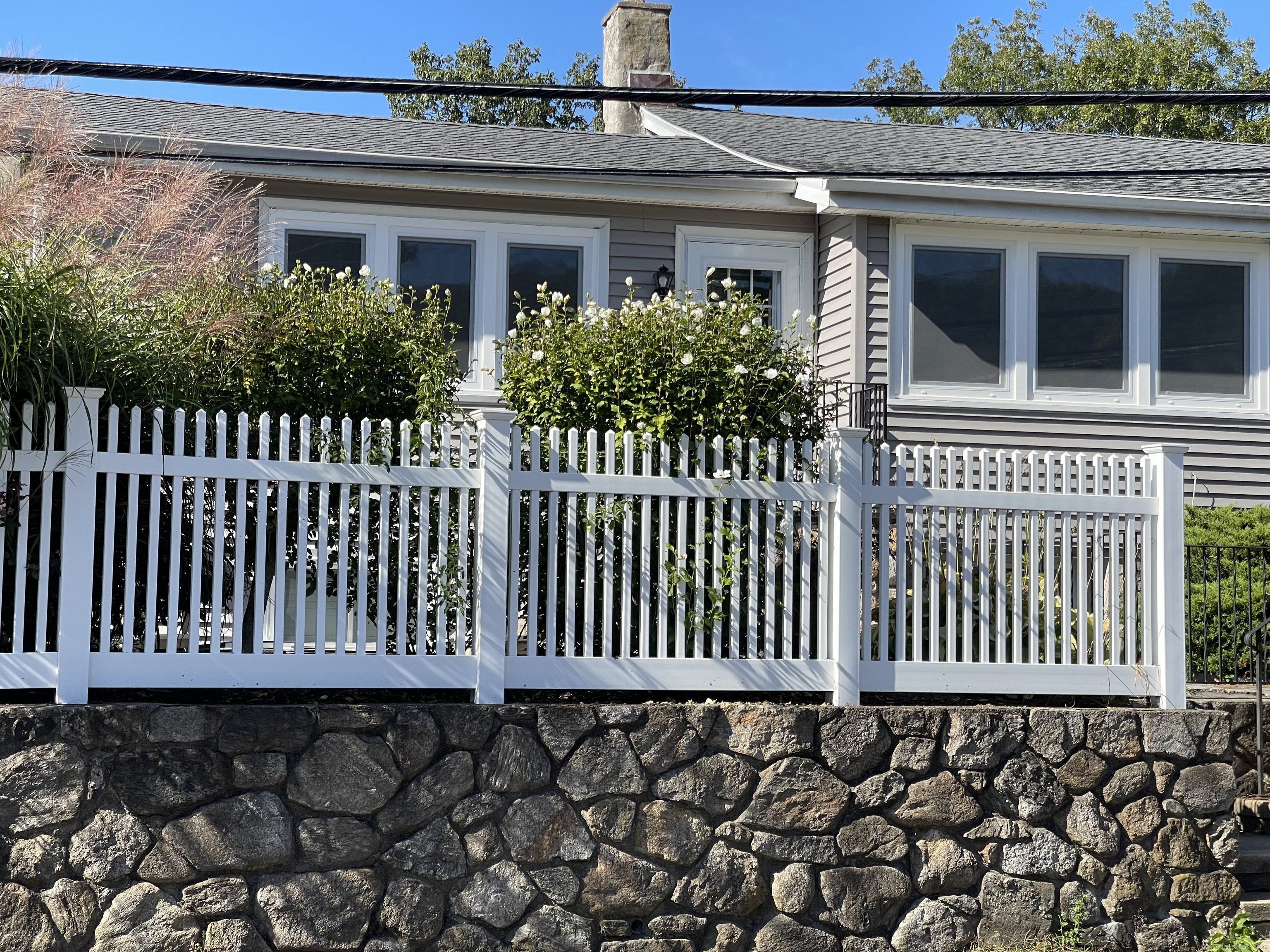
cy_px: 476
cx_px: 635
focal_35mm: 64
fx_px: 2348
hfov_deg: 30.3
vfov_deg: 22.9
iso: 20
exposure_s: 1/649
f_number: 2.2
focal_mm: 7.5
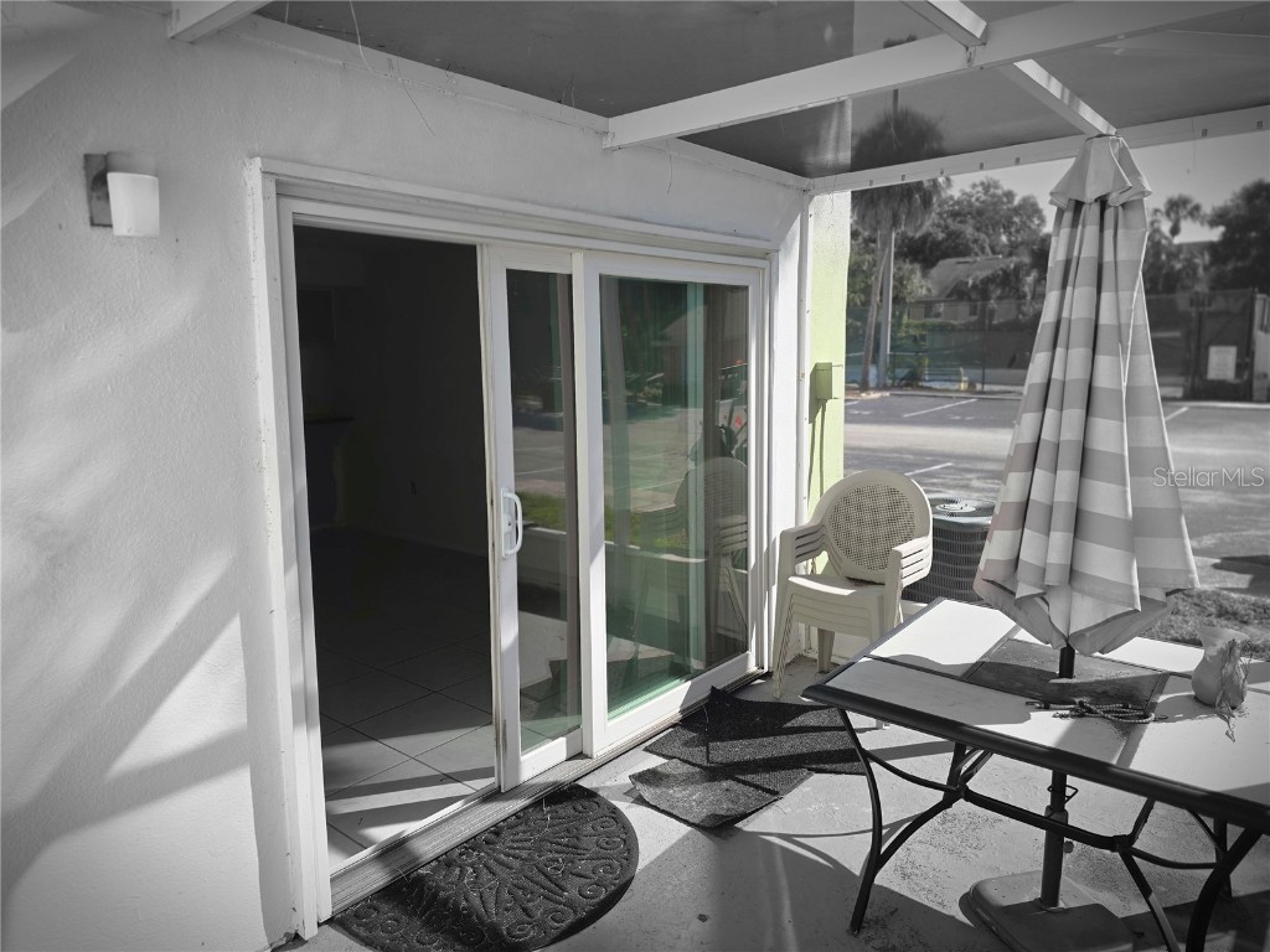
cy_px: 476
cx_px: 635
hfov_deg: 73.9
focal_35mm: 23
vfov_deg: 58.9
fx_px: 844
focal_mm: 6.3
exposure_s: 1/471
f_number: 1.7
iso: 12
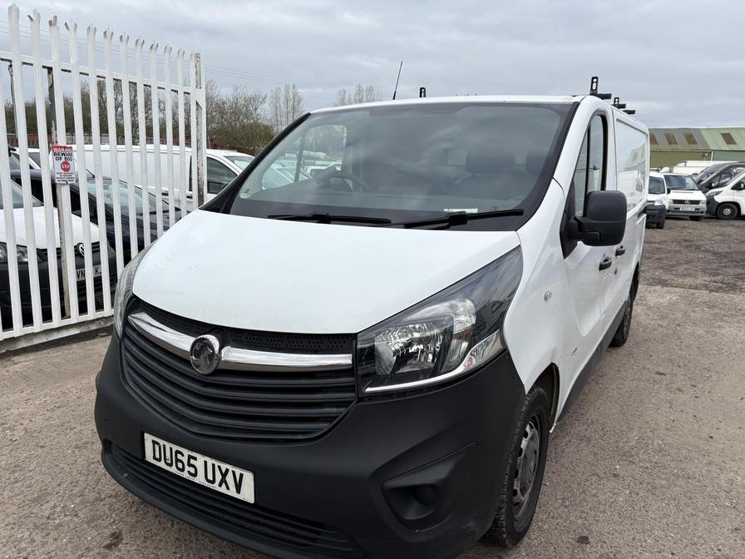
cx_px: 372
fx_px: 560
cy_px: 280
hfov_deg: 67.3
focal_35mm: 26
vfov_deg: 53.1
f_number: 1.6
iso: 50
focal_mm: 5.96
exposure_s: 1/1751
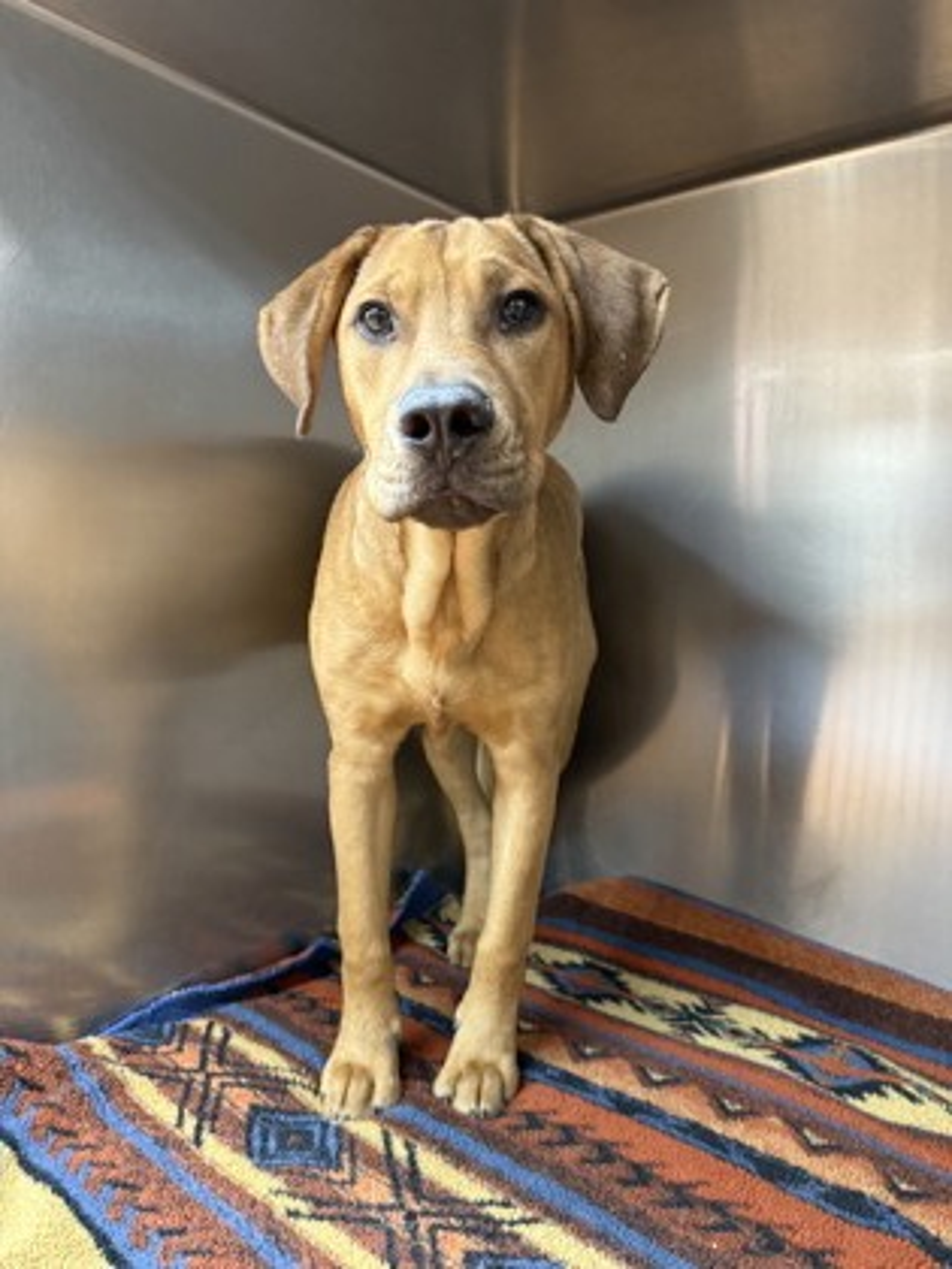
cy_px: 634
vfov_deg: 71.6
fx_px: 880
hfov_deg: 56.8
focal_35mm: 24
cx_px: 476
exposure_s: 1/60
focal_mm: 6.76
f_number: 1.78
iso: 800
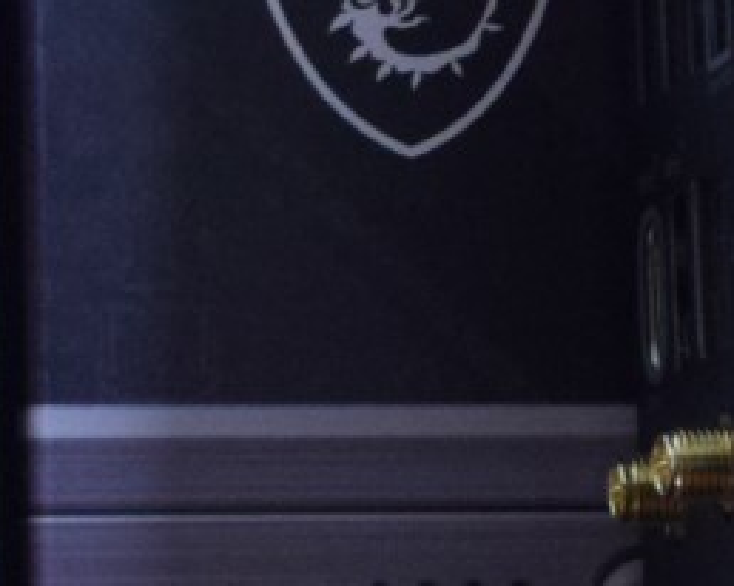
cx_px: 1923
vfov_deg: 4.2
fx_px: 7943
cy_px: 927
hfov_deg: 5.1
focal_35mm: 366
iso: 1600
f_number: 6.3
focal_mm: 31
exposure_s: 1/10
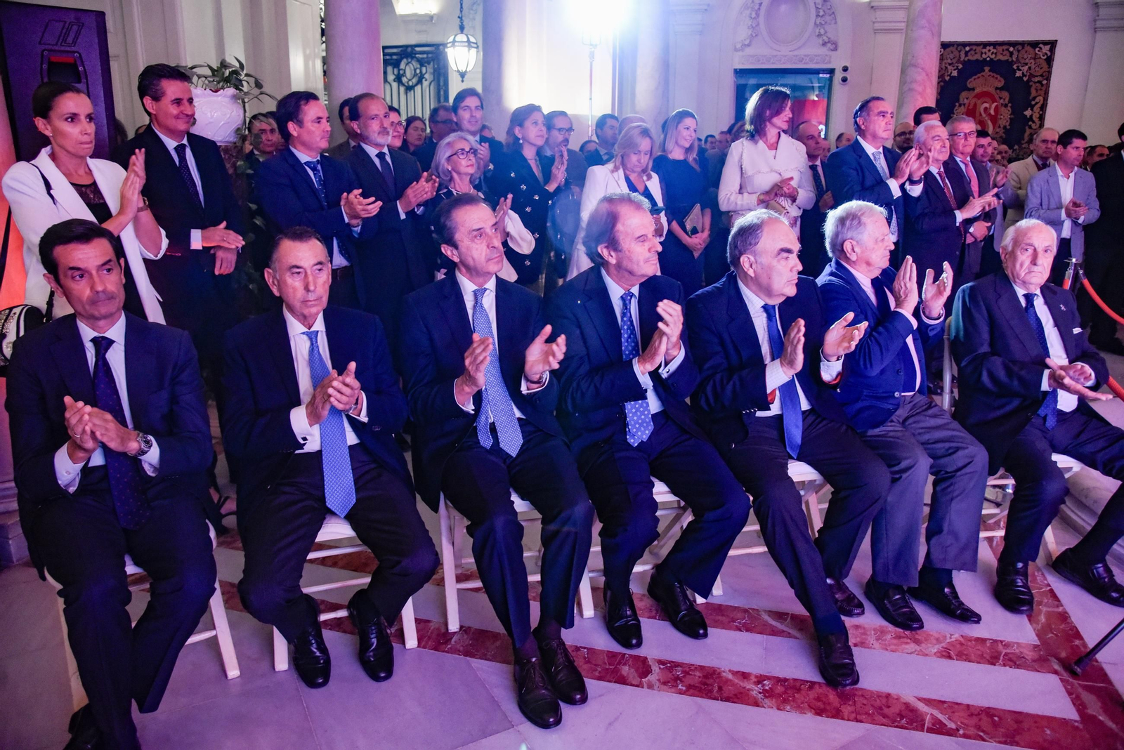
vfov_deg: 53.2
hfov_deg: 73.7
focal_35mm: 24
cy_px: 375
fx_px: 750
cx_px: 562
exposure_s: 1/160
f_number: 4
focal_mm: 24
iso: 3200
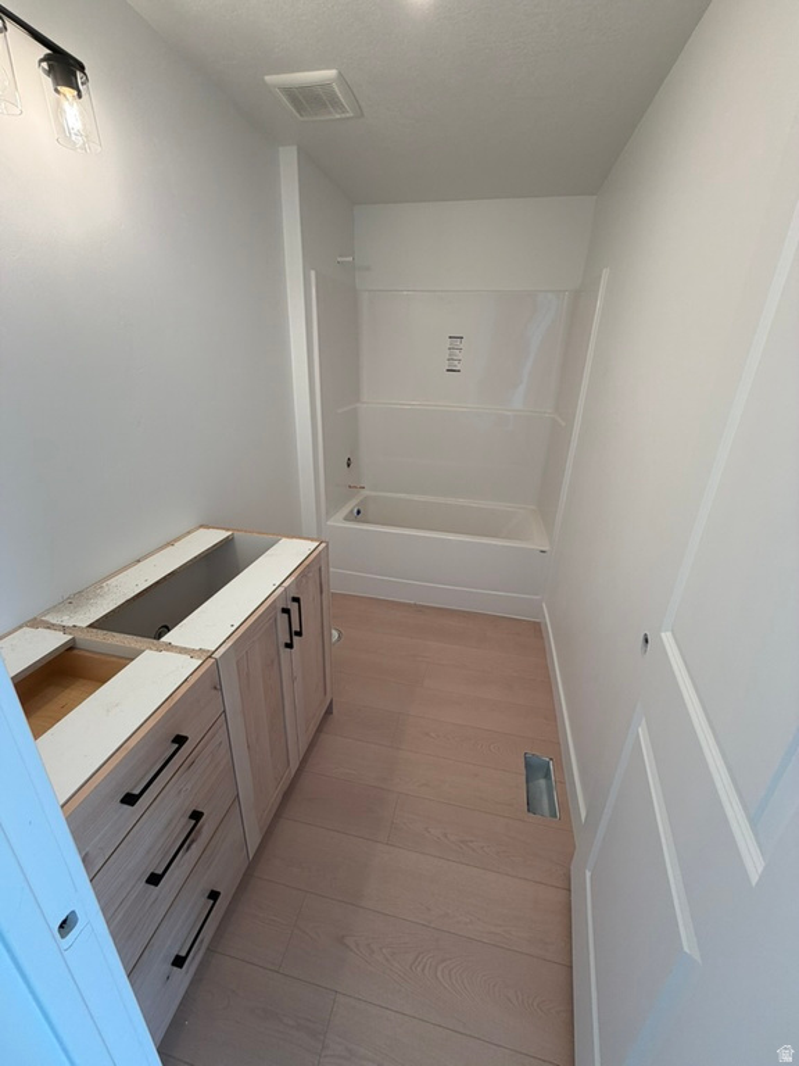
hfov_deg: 85.7
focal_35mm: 14
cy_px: 533
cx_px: 400
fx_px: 431
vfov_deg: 102.1
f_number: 2.2
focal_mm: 2.22
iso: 64
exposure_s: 1/120
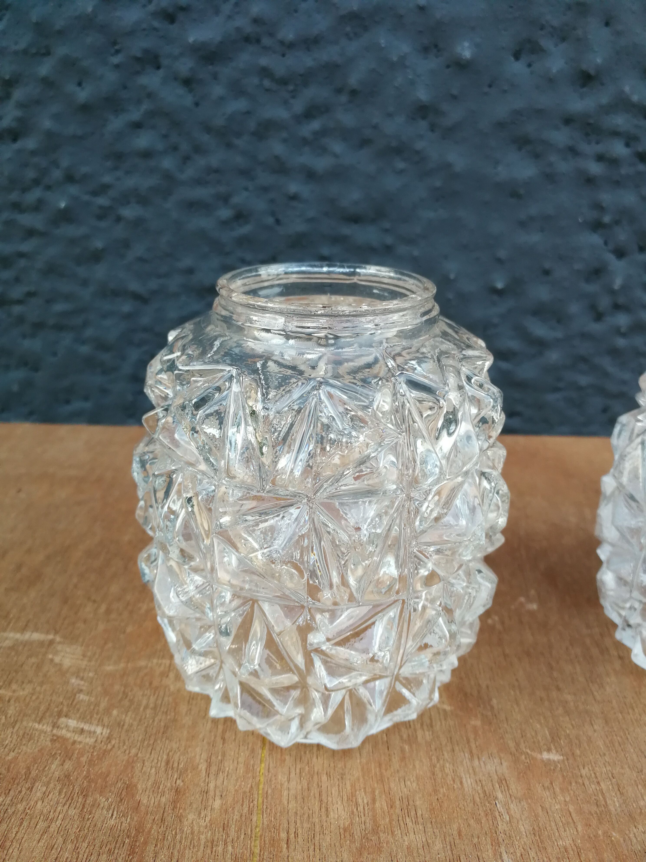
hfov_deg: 51.4
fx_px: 672
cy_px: 431
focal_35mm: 27
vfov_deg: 65.3
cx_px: 323
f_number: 2.2
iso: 160
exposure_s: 1/50
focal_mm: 3.95
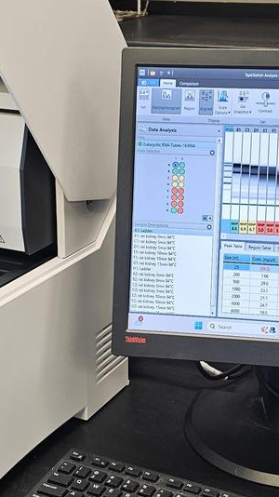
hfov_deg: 17.5
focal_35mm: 69
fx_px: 908
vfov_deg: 30.5
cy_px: 188
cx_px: 160
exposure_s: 1/53
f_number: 1.7
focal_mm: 6.3
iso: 100
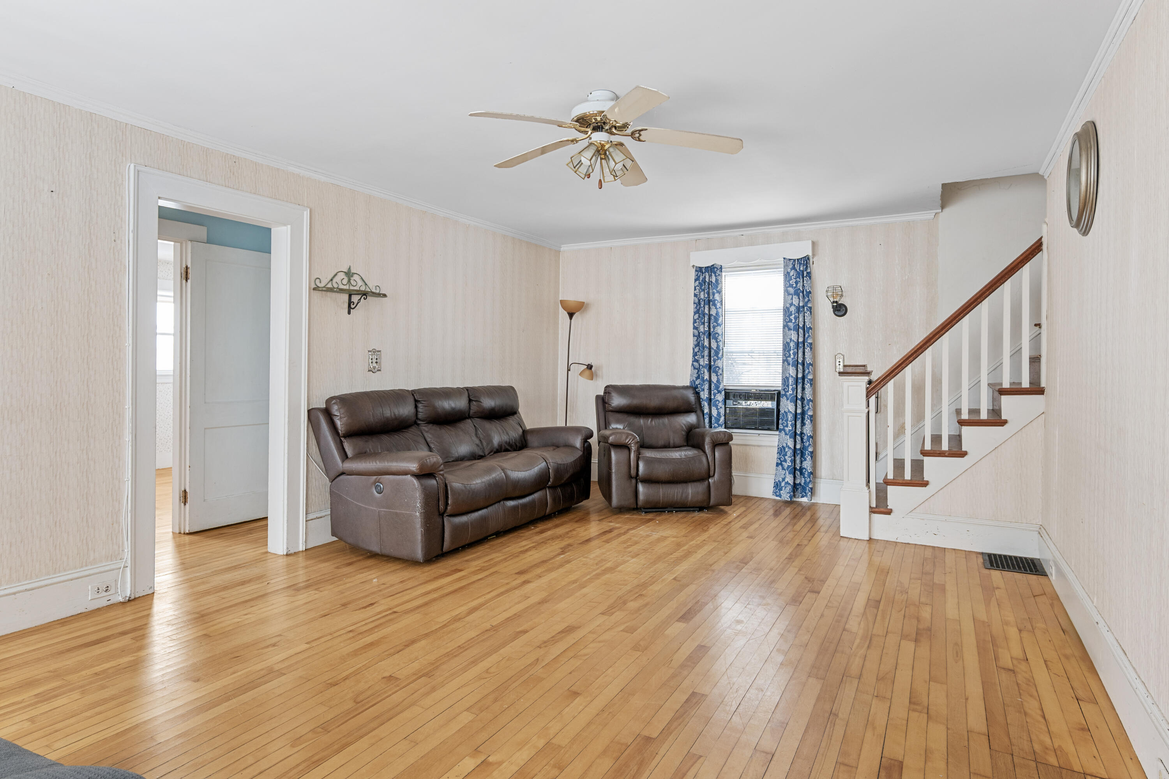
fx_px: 617
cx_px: 584
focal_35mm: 19
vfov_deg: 64.6
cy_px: 390
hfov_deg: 86.9
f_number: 8
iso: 640
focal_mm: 19
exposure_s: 1/3
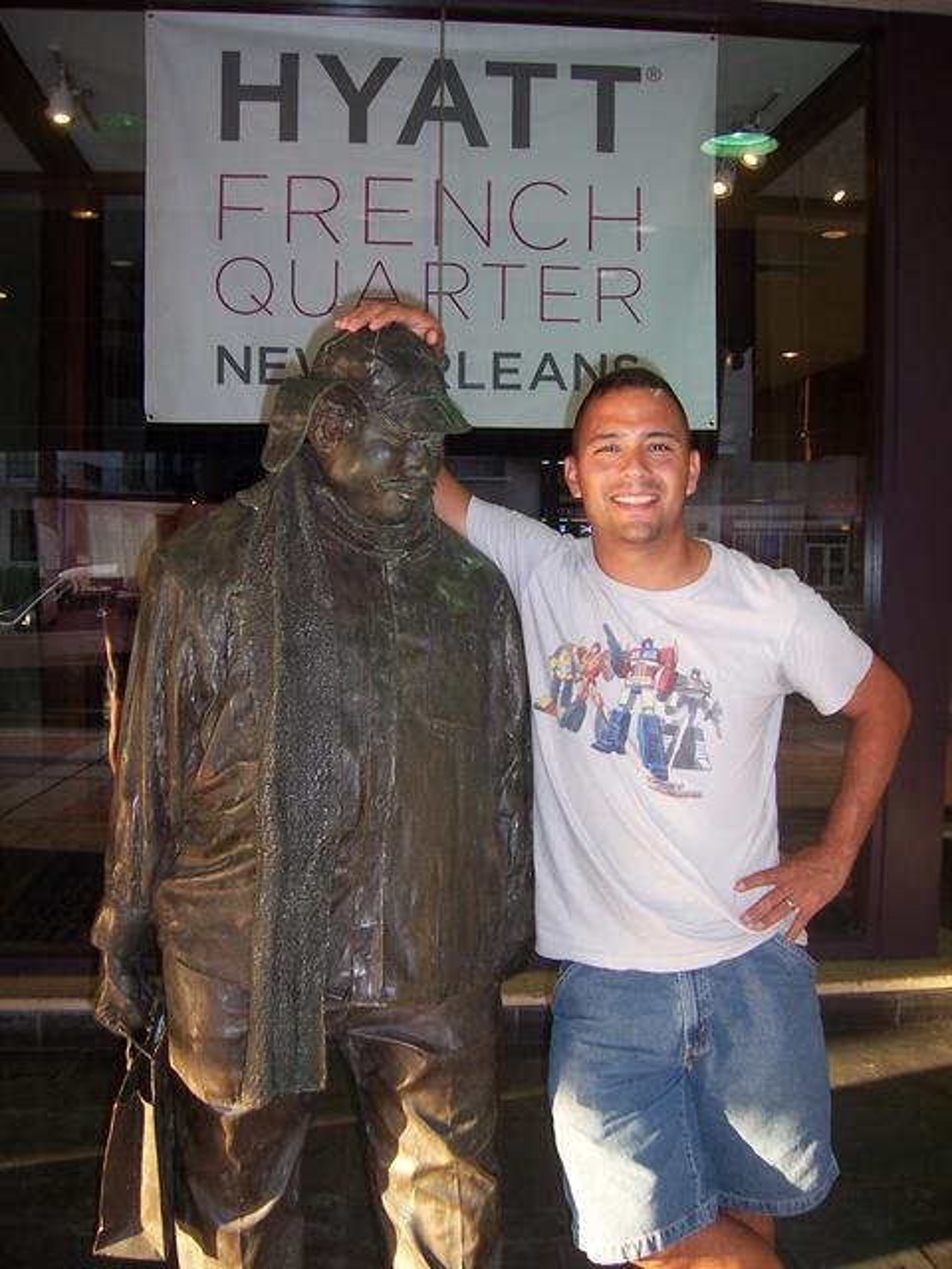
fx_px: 1320
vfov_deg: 51.4
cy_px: 634
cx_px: 476
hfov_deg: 39.7
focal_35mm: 36
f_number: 3
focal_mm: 6
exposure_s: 1/60
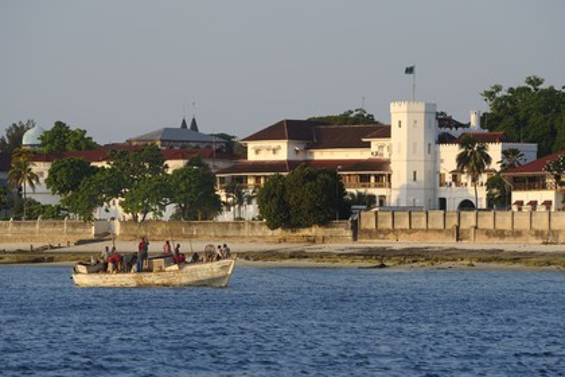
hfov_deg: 10.3
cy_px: 188
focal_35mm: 200
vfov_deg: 6.9
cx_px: 282
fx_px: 3139
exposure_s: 1/500
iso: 400
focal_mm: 200
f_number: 6.3
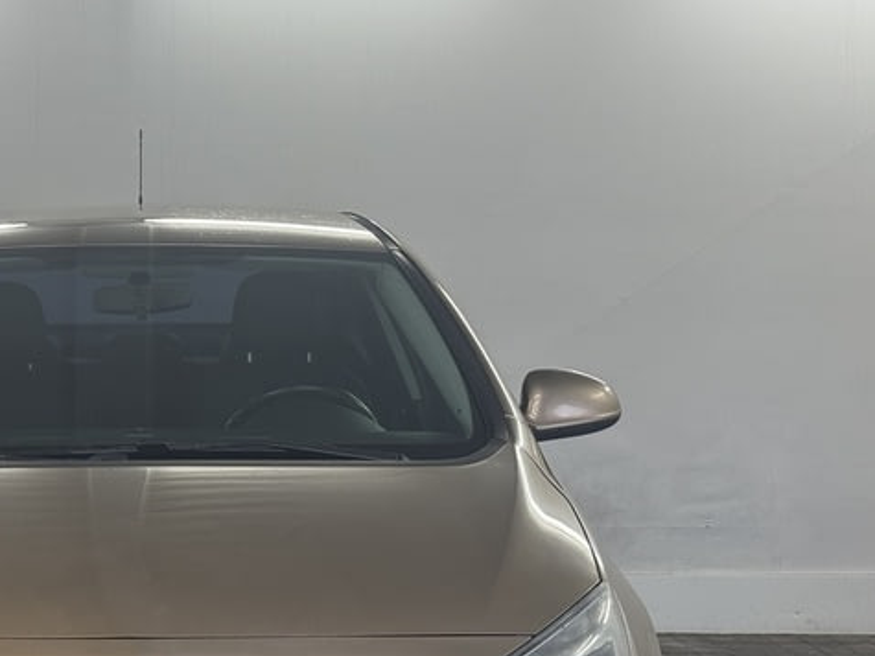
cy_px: 559
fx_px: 2300
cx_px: 134
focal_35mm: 91
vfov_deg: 16.1
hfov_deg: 21.2
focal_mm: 6.76
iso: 50
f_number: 1.78
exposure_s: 1/100
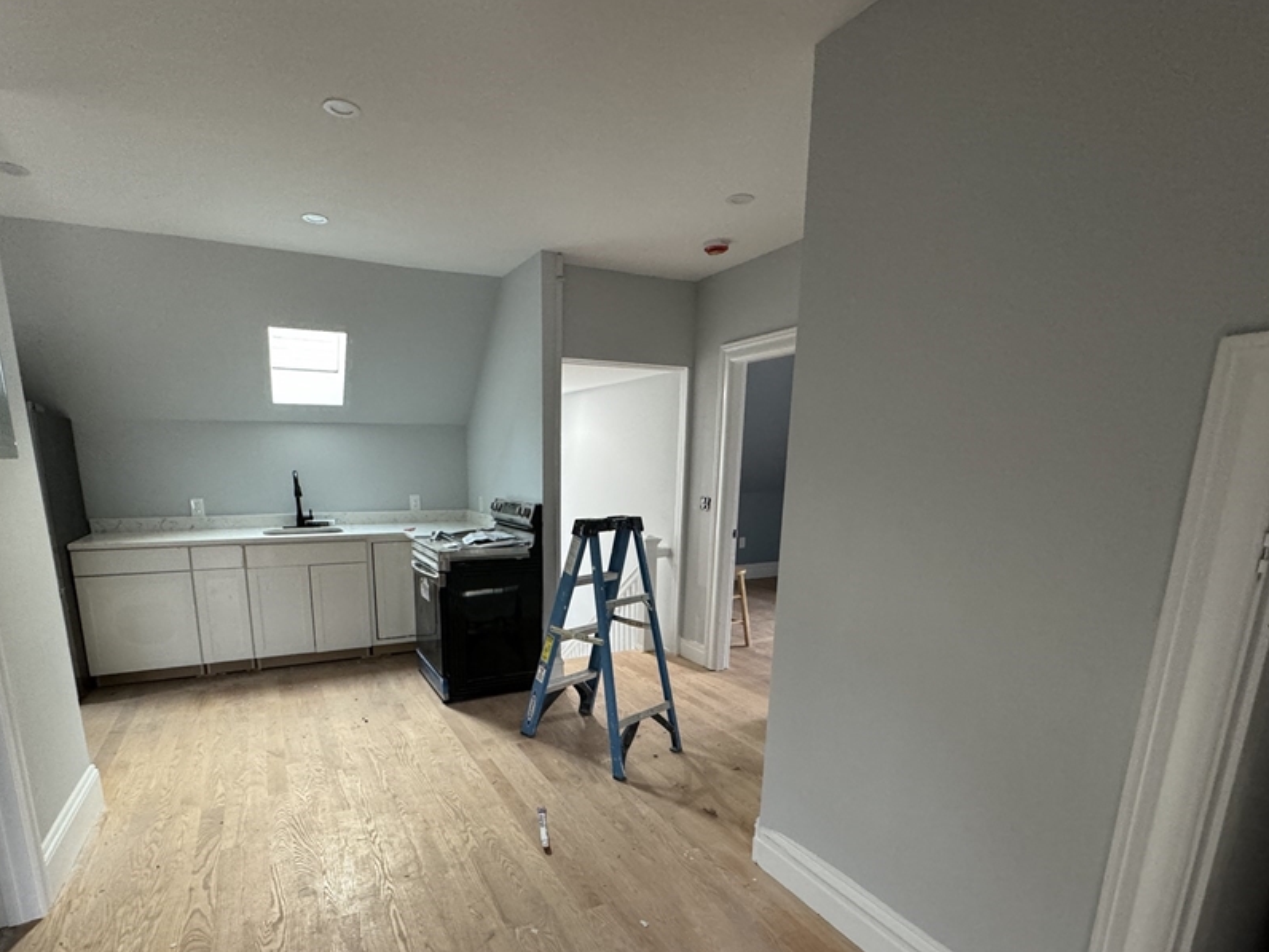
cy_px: 604
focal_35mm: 18
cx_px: 579
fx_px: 660
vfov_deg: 70.3
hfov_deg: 87.5
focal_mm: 2.22
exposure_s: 1/60
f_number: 2.2
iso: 500
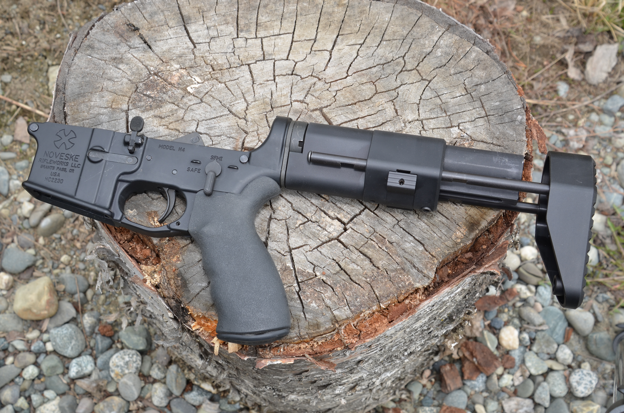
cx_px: 312
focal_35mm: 54
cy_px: 206
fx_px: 934
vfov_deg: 25.0
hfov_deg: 36.9
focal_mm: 36
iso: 140
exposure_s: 1/30
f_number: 8
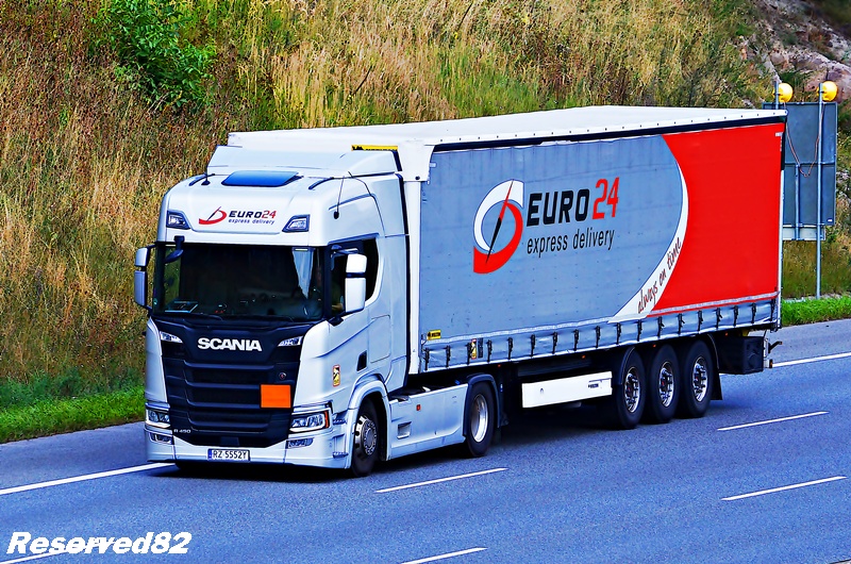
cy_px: 282
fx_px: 6901
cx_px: 426
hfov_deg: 7.1
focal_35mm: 292
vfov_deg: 4.7
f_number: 8
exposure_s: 1/800
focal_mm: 195
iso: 320
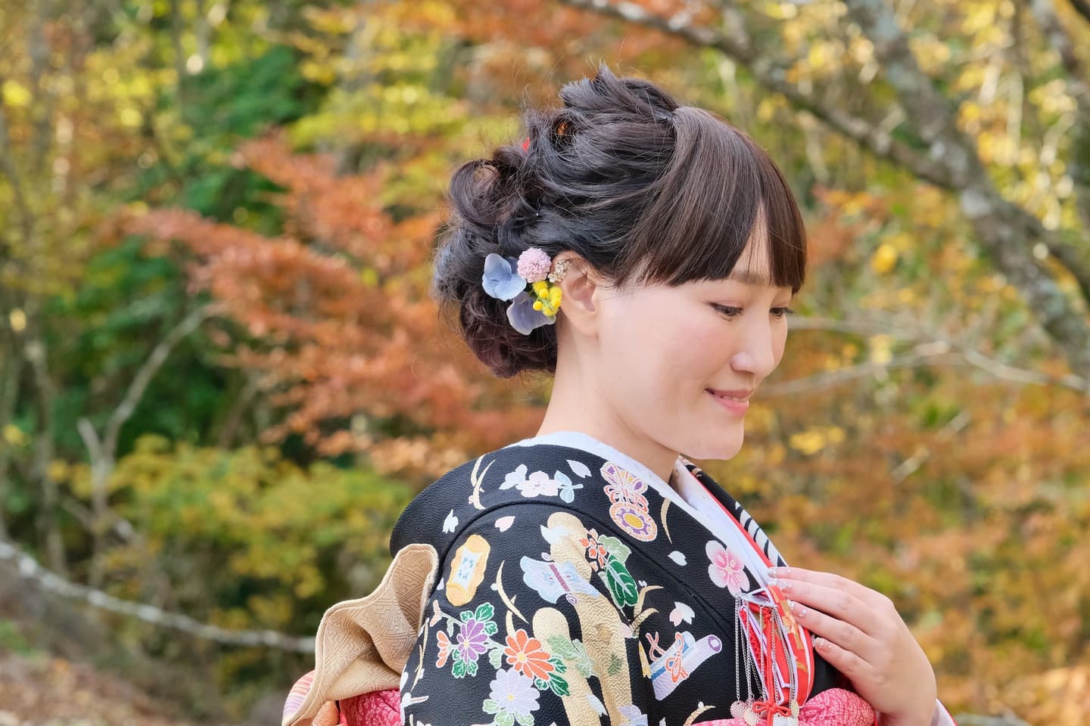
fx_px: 3633
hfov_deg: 17.1
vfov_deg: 11.4
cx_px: 545
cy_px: 363
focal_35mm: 120
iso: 1600
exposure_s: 1/250
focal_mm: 80
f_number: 6.4
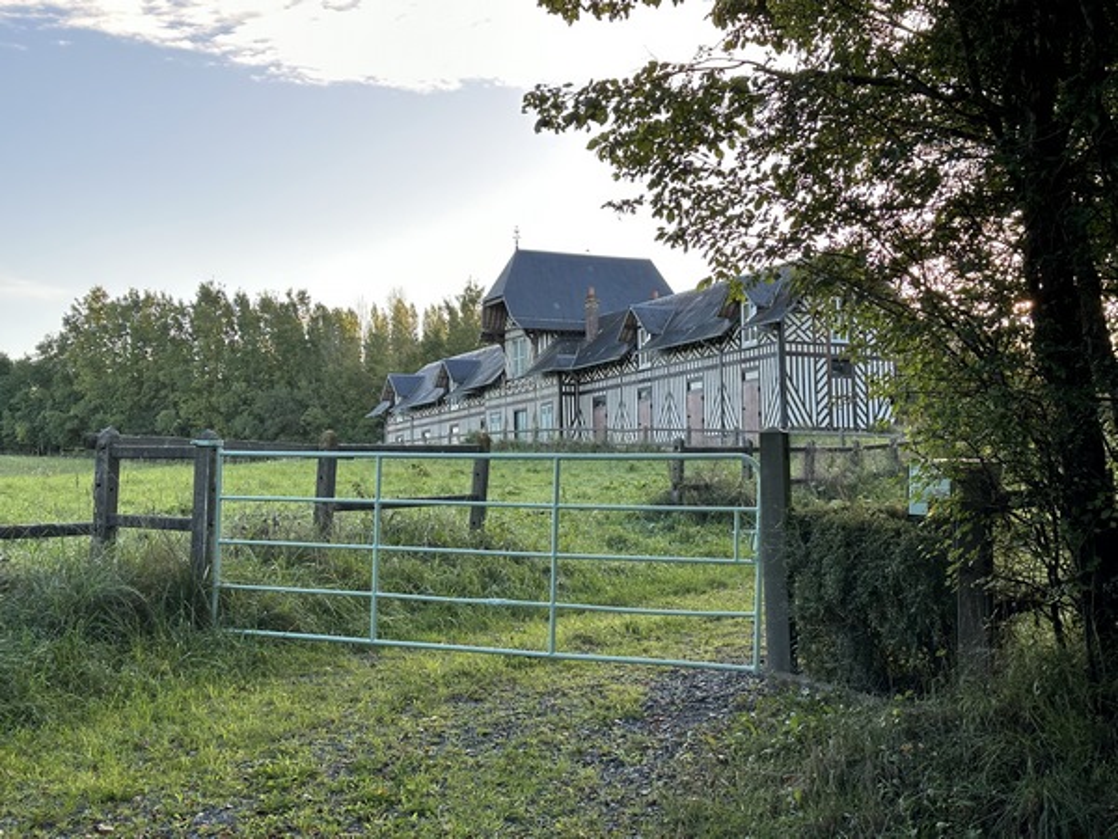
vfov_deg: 30.3
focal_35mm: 48
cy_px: 420
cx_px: 559
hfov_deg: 39.7
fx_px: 1550
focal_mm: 6.86
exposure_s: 1/422
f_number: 1.78
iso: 64
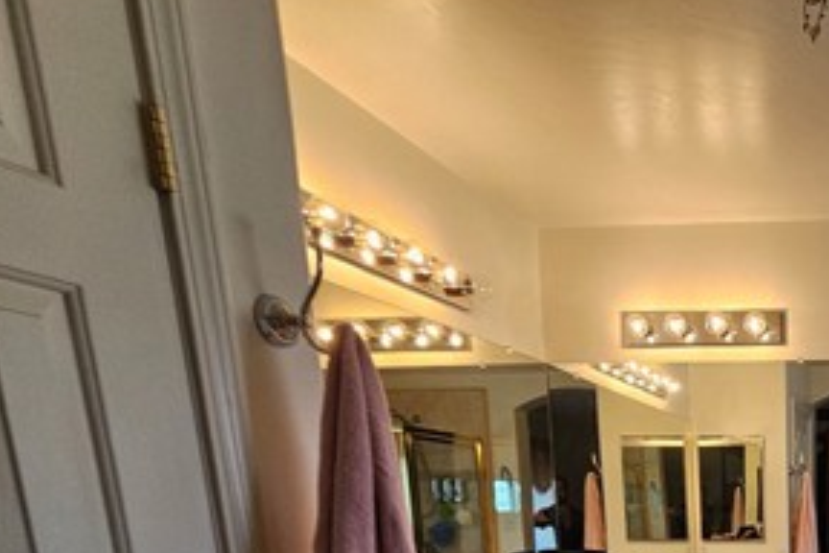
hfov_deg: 47.5
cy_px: 662
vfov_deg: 34.8
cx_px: 884
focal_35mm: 30
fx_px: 691
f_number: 2.2
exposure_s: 1/60
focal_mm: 2.2
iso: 64
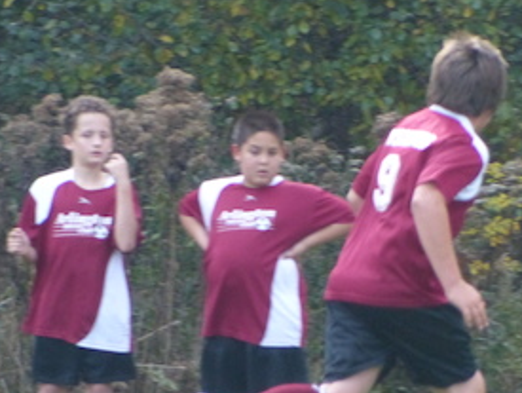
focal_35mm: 984
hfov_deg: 2.0
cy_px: 262
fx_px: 14858
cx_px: 297
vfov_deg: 1.5
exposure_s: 1/500
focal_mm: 91.5
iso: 500
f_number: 2.8
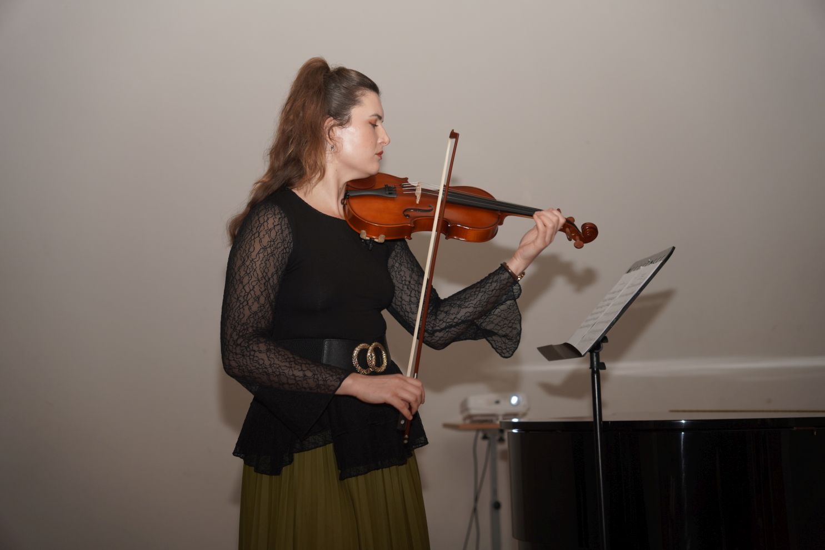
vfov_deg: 18.2
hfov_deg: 27.0
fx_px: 1719
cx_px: 412
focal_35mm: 75
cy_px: 275
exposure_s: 1/200
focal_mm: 50
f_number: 2.8
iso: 250
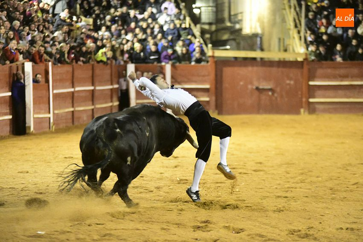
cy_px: 121
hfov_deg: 13.7
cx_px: 182
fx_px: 1513
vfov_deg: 9.2
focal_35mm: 150
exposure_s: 1/320
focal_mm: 150
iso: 25600
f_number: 2.8
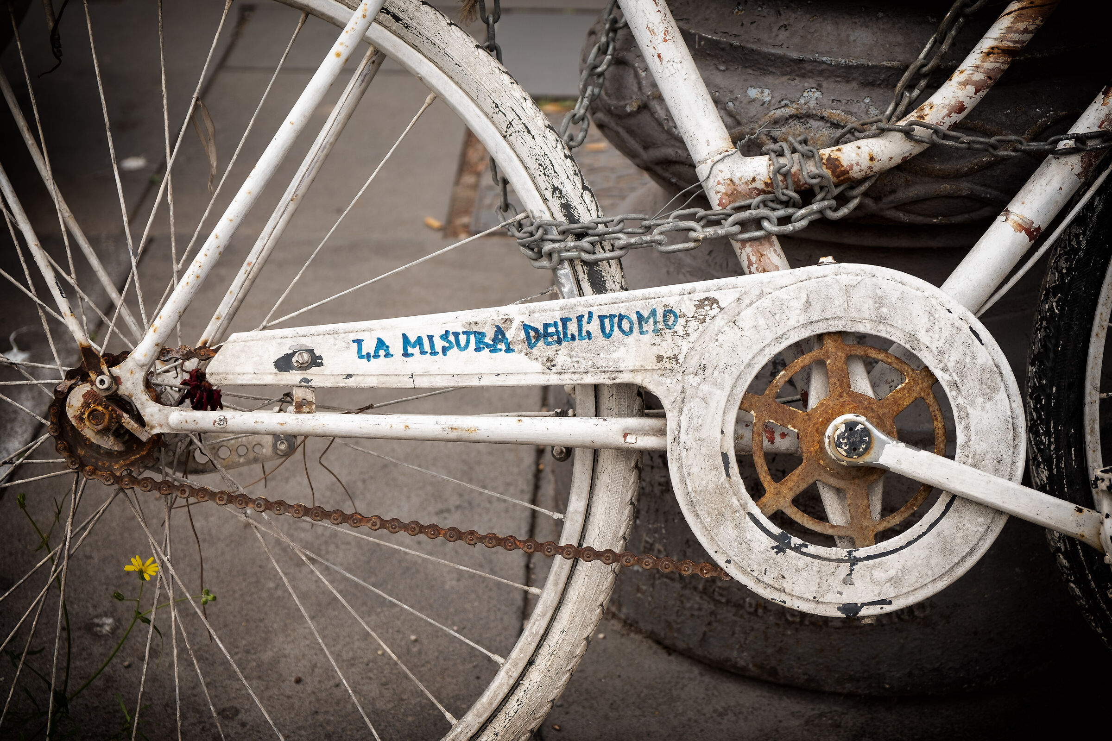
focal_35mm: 56
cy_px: 370
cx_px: 556
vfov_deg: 24.2
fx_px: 1730
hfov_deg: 35.6
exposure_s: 1/250
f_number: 3.6
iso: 200
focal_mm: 37.4
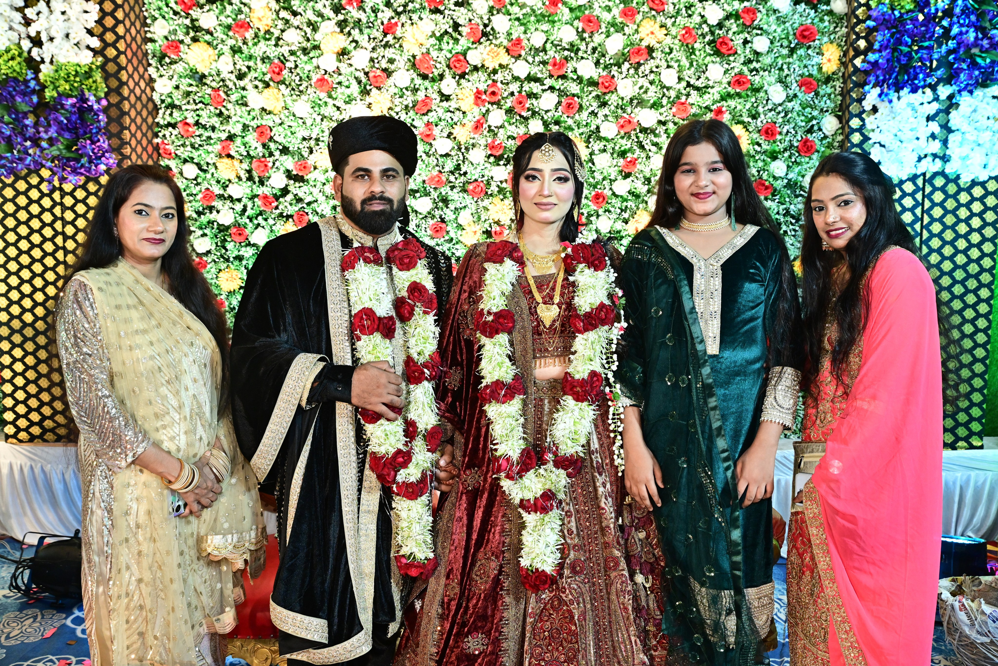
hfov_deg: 54.4
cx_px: 499
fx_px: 970
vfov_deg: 37.9
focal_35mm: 35
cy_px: 333
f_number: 5.6
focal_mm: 35
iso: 2000
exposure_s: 1/160
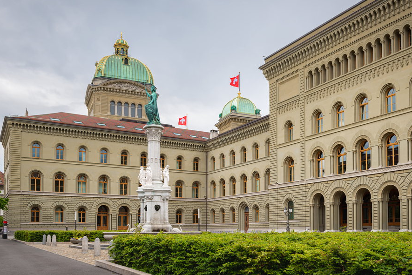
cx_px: 223
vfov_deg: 37.9
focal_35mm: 35
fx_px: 401
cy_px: 134
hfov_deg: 54.3
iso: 100
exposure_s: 1/200
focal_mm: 31
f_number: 5.6
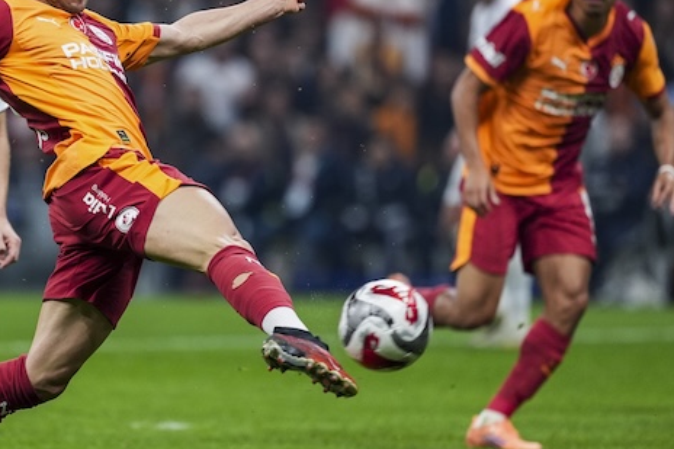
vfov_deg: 2.7
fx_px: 9675
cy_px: 153
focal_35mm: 517
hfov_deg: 4.0
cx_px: 100
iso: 1600
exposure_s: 1/1600
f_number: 2.8
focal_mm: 300
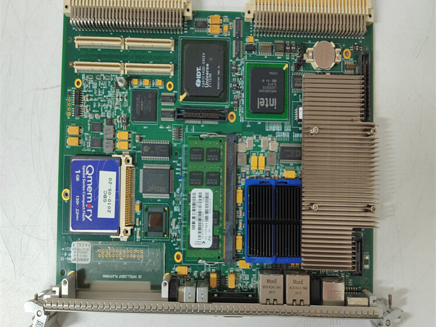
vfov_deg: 58.9
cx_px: 218
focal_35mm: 23
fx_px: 290
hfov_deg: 73.9
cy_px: 164
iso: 1506
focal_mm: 5.52
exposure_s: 1/50
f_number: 1.9
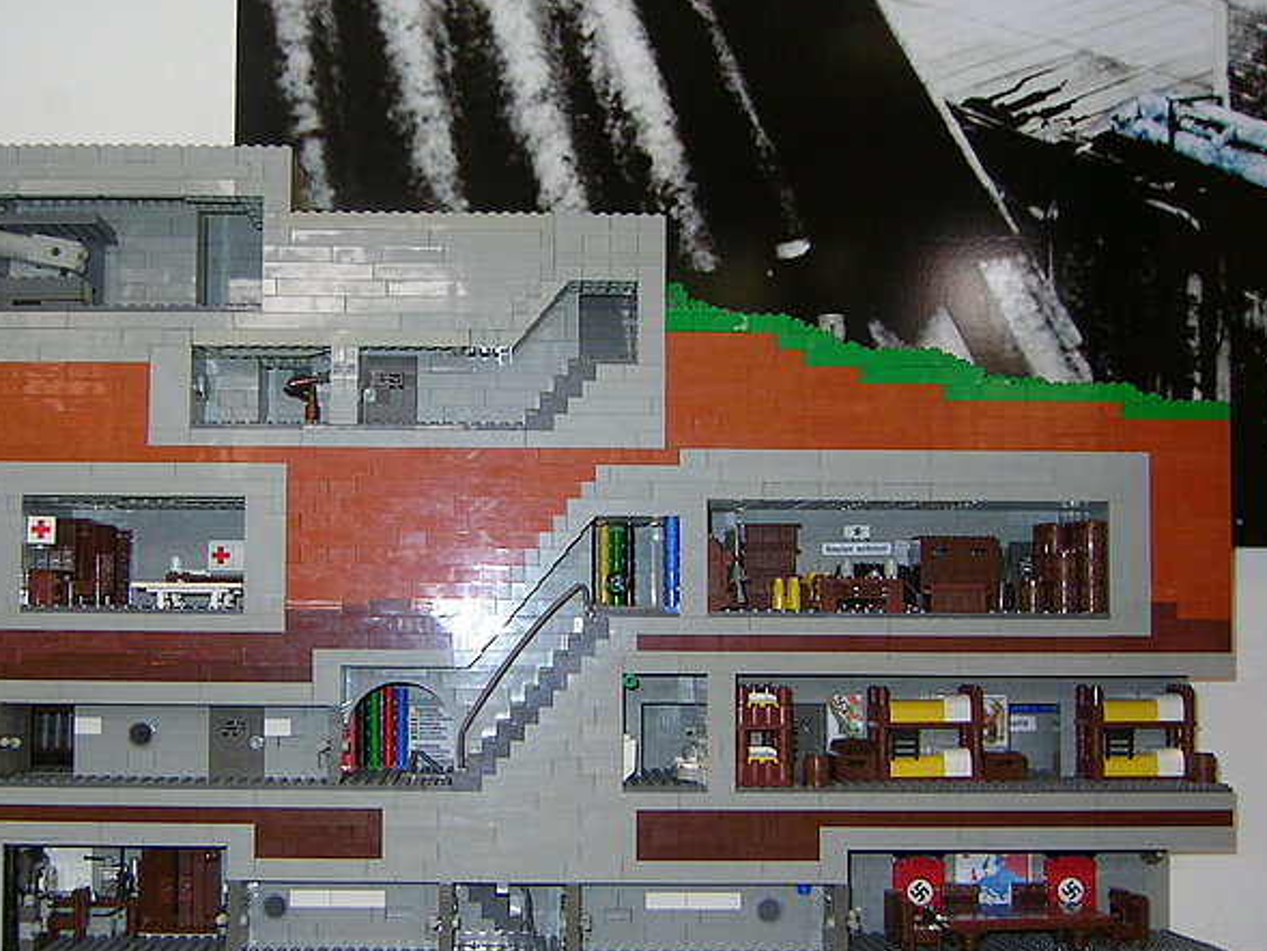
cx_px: 523
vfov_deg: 32.8
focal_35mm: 44
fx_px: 1611
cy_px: 540
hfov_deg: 42.8
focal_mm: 5.6
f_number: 2.8
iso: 100
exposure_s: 1/30
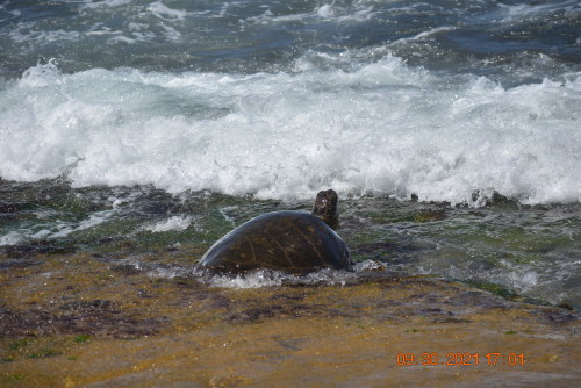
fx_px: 2713
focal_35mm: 168
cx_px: 290
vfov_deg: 8.2
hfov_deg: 12.2
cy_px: 194
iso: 125
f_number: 4.8
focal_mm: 112
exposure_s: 1/2000
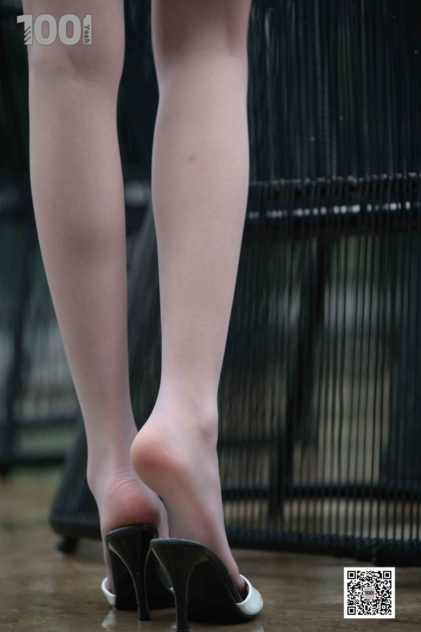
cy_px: 316
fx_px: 3508
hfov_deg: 6.9
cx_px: 210
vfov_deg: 10.3
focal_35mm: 200
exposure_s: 1/250
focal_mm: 200
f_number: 3.5
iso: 1250
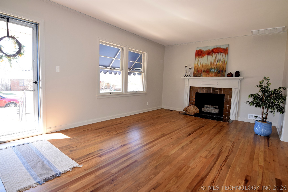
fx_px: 156
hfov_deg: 85.4
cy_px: 96
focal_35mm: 20
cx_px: 144
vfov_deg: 63.2
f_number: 5.6
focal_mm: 13
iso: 640
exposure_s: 1/125
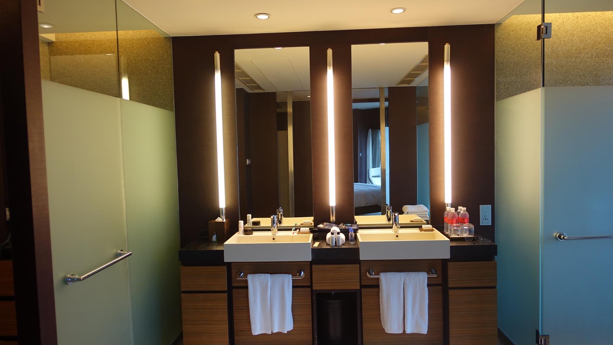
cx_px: 311
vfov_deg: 44.4
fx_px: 423
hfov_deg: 71.9
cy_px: 177
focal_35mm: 26
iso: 160
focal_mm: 8.8
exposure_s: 1/30
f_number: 1.8
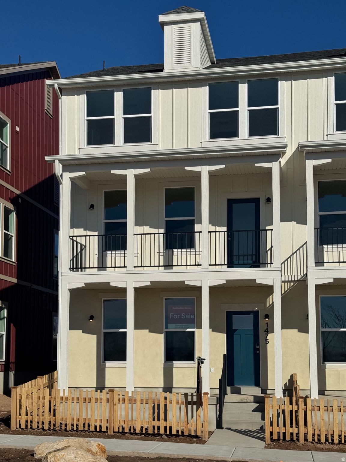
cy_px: 231
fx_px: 640
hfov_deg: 30.3
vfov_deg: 39.7
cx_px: 173
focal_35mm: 48
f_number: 1.78
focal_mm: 6.76
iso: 64
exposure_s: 1/15385
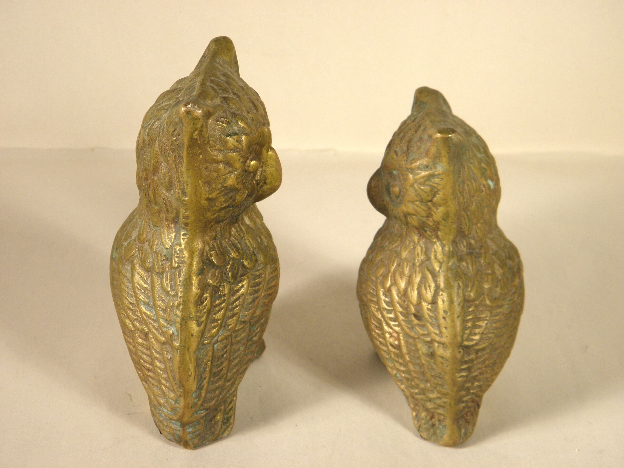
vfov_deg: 21.6
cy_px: 234
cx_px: 312
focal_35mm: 68
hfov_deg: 28.6
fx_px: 1226
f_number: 4.3
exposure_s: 1/60
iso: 100
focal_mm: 12.2
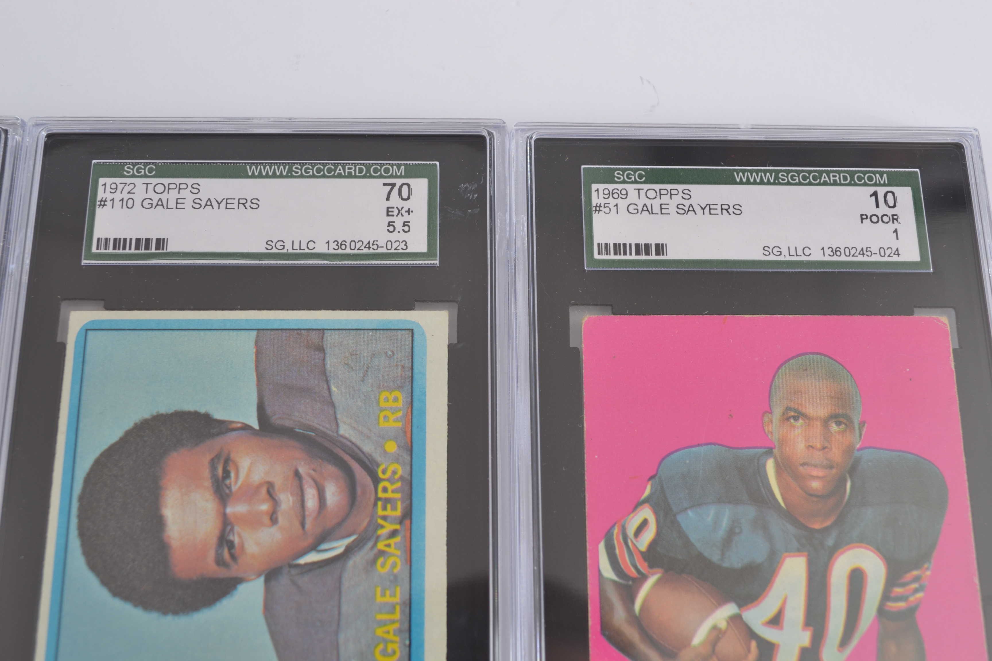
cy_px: 330
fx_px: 1323
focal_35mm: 48
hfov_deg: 41.1
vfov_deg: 28.1
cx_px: 496
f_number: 7.1
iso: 200
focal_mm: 32
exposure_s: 1/160
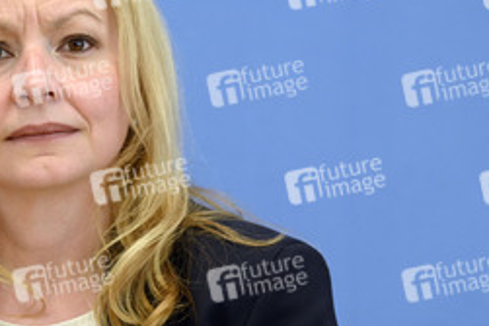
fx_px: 3543
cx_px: 89
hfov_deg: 7.9
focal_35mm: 261
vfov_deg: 5.3
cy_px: 133
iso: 3200
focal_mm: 145
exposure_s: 1/500
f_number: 6.3
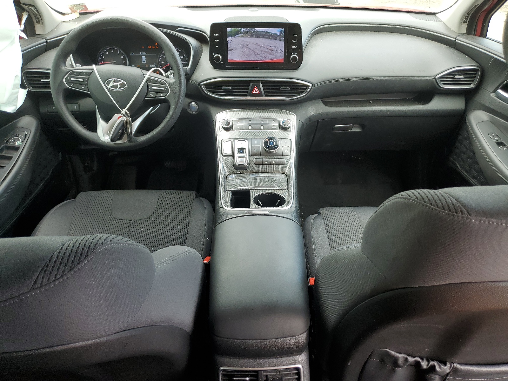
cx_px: 254
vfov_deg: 53.1
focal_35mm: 26
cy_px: 190
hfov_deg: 67.3
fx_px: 382
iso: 50
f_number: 1.5
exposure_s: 1/169
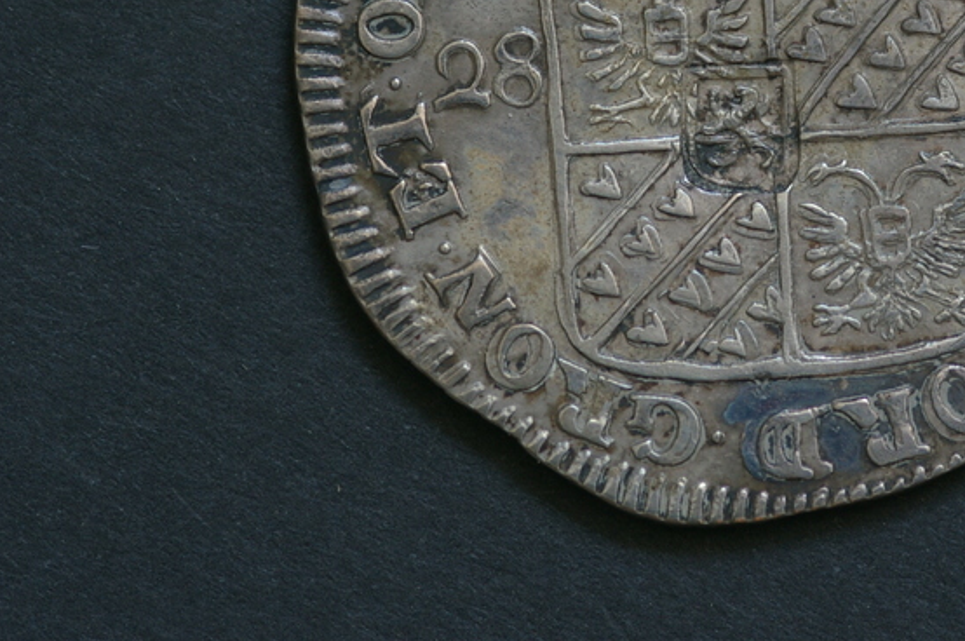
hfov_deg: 7.3
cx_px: 748
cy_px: 105
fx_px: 7601
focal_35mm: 284
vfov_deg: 4.8
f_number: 4
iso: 200
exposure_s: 1/30
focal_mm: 105
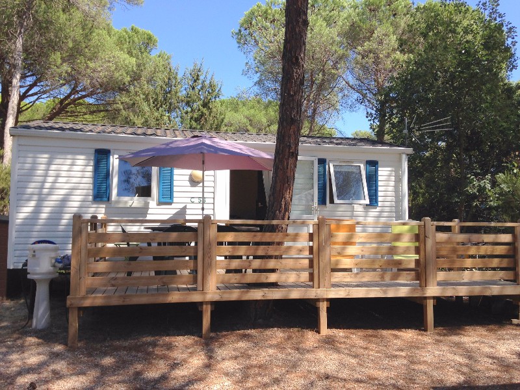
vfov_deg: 42.9
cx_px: 260
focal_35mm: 33
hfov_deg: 55.4
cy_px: 195
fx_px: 496
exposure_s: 1/834
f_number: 2.4
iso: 50
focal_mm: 4.12
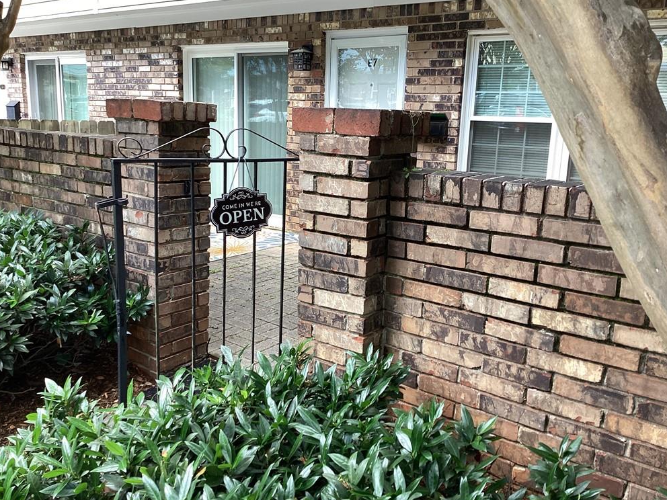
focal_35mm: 32
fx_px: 617
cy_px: 246
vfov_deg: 44.2
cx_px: 337
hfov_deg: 56.8
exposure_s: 1/60
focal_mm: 3.3
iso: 64
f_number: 2.4
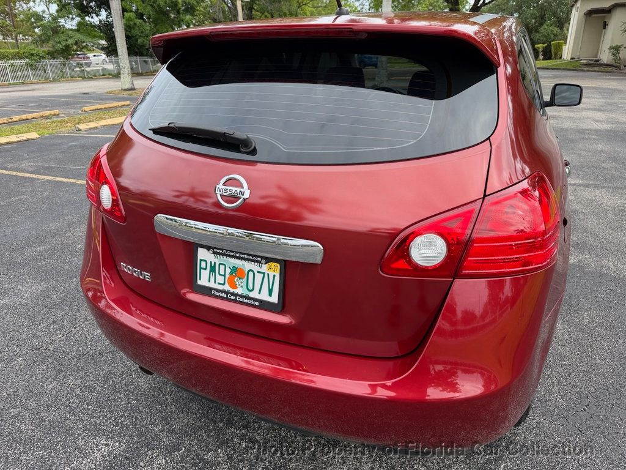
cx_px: 313
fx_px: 434
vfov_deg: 56.8
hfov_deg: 71.6
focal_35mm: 24
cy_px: 235
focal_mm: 6.76
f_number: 1.78
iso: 80
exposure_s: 1/683
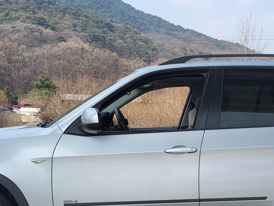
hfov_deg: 31.5
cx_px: 171
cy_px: 160
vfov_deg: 23.7
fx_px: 483
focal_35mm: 61
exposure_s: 1/533
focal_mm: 3.98
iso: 12
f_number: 1.8
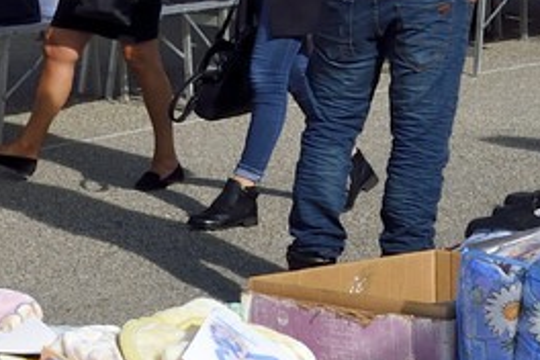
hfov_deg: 12.0
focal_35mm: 170
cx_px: 59
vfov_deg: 7.8
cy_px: -344
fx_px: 2550
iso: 200
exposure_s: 1/250
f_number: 14
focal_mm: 28
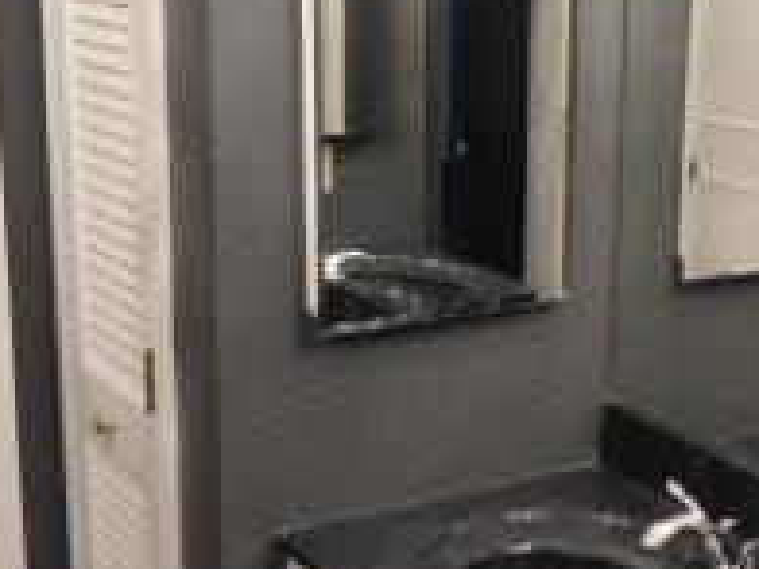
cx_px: 345
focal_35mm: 75
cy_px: 317
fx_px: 1644
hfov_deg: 26.0
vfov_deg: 19.6
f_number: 3
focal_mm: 4
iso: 400
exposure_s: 1/15
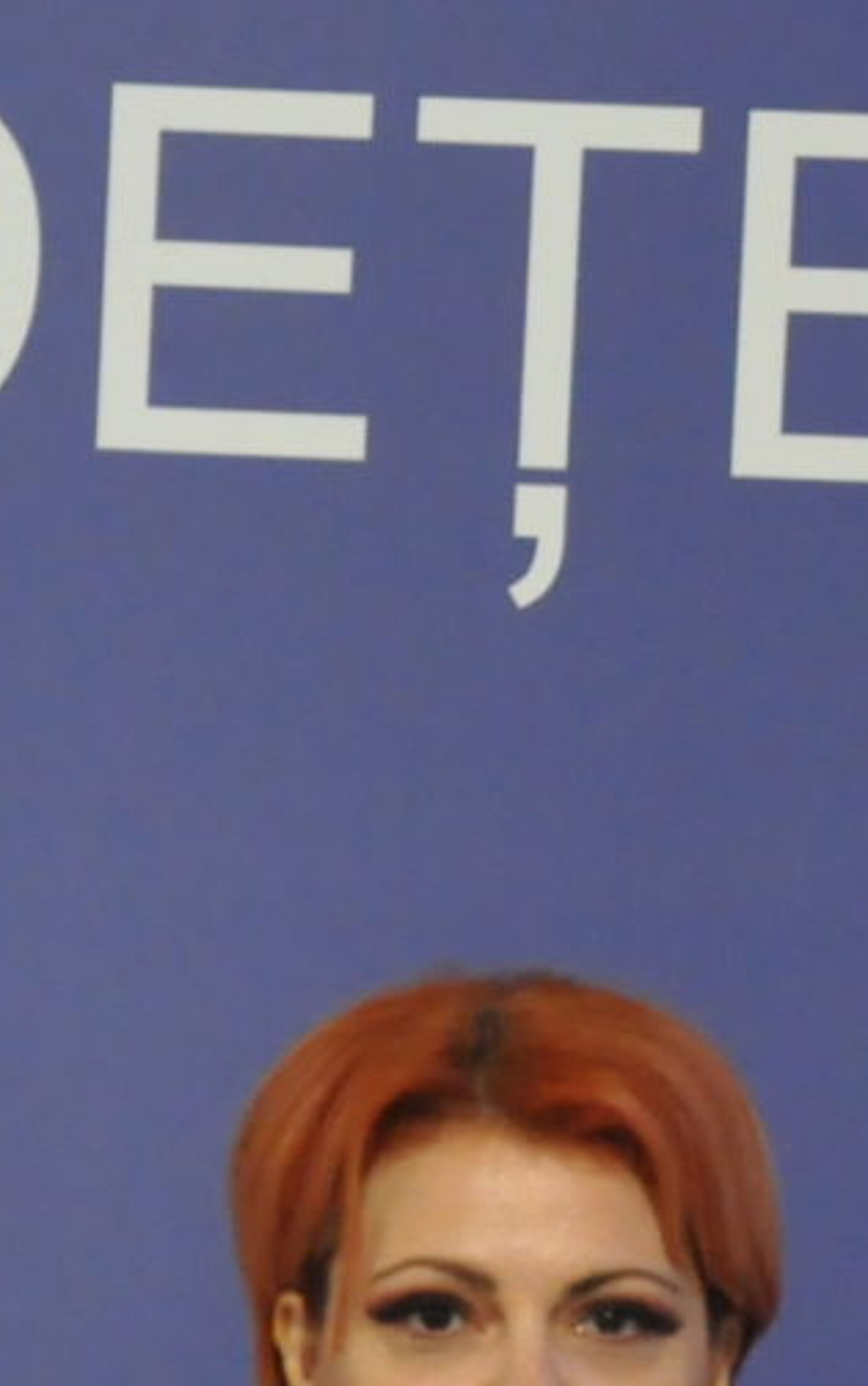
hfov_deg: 1.6
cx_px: 218
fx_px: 30825
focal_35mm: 816
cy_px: 1766
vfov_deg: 2.6
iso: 1600
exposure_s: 1/15
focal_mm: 105
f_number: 5.6
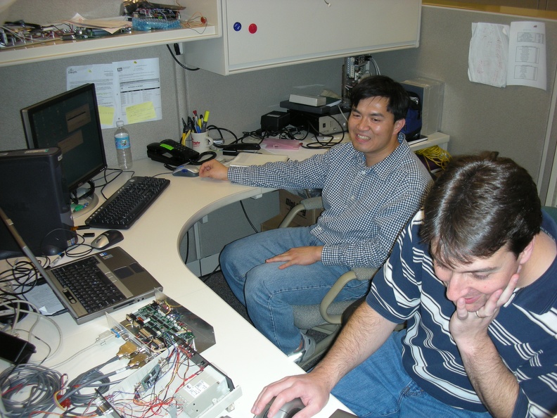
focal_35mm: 35
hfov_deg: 52.6
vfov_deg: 40.7
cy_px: 209
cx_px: 278
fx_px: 563
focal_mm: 5.8
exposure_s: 1/60
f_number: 2.8
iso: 97
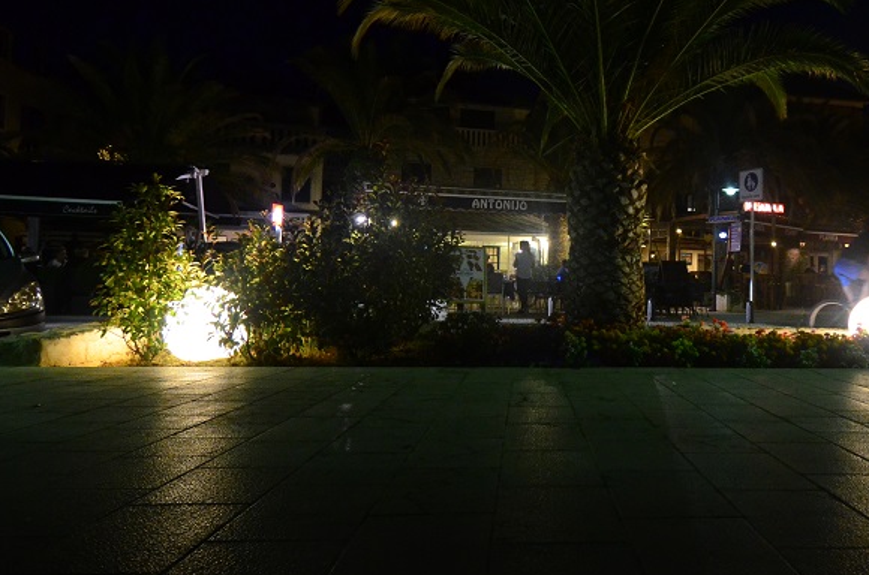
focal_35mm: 31
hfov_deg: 58.5
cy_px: 230
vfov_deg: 41.9
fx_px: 747
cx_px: 605
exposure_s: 1/30
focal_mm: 12
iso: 2200
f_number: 4
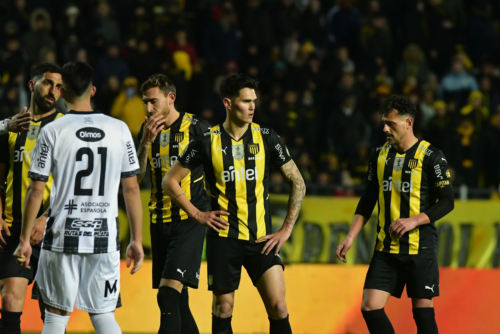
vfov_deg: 3.1
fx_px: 6249
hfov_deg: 4.6
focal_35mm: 450
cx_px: 250
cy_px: 167
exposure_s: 1/1250
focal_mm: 300
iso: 9000
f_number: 5.6
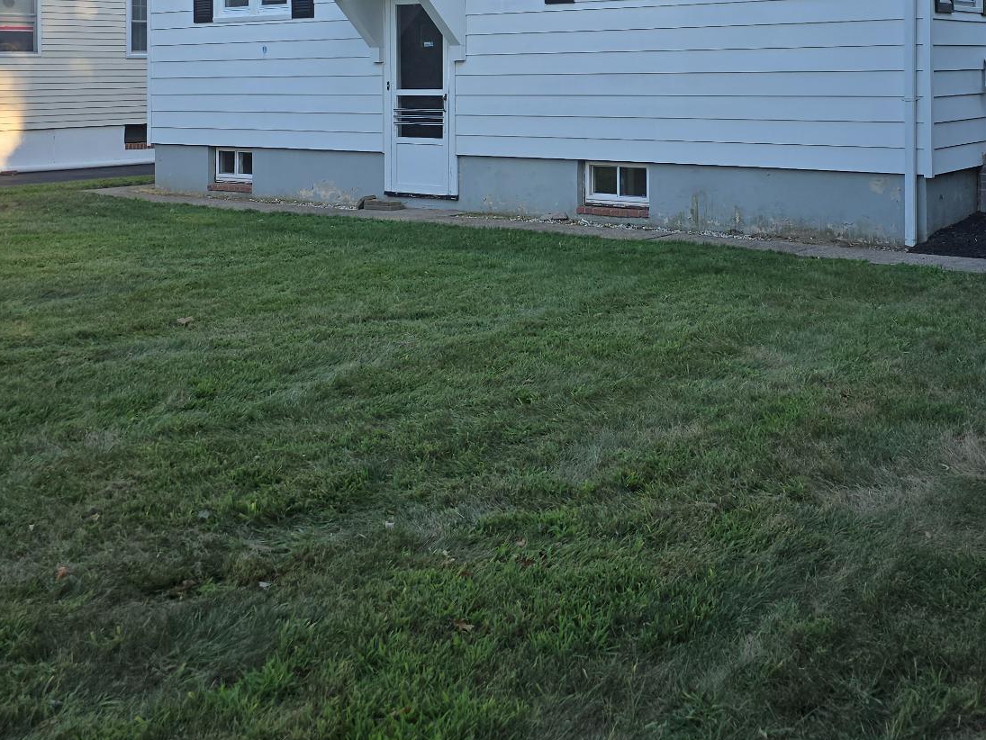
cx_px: 631
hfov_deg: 43.4
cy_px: 58
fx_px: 1225
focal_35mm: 43
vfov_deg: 31.8
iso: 12
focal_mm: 6.3
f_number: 1.7
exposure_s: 1/264
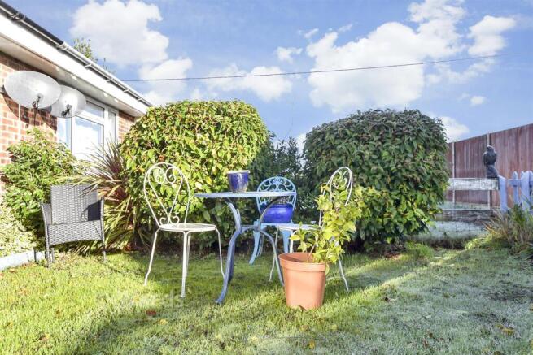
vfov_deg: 43.6
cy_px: 178
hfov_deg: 61.9
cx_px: 266
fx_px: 444
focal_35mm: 30
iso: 1600
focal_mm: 20
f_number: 9
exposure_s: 1/800
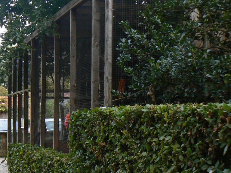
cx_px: 11
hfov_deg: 25.0
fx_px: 500
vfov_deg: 19.5
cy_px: 132
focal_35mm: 75
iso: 80
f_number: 5.6
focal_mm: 6
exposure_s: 1/100
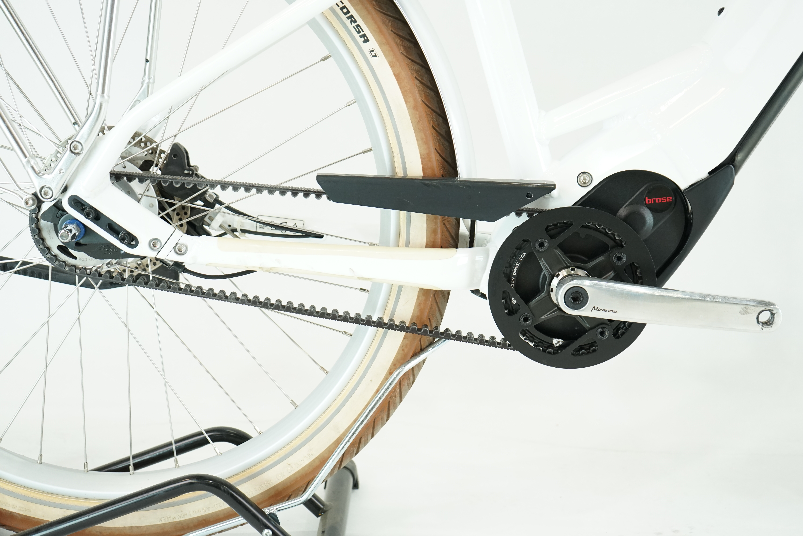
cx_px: 402
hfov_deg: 41.1
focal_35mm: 48
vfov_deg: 28.1
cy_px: 268
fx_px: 1071
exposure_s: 1/200
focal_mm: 48
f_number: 5
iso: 1600
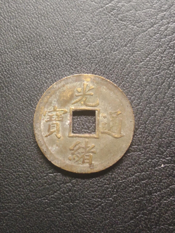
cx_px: 88
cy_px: 116
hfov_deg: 29.2
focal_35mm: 50
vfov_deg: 38.1
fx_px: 336
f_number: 2.2
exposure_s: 1/25
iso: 1250
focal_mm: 3.42
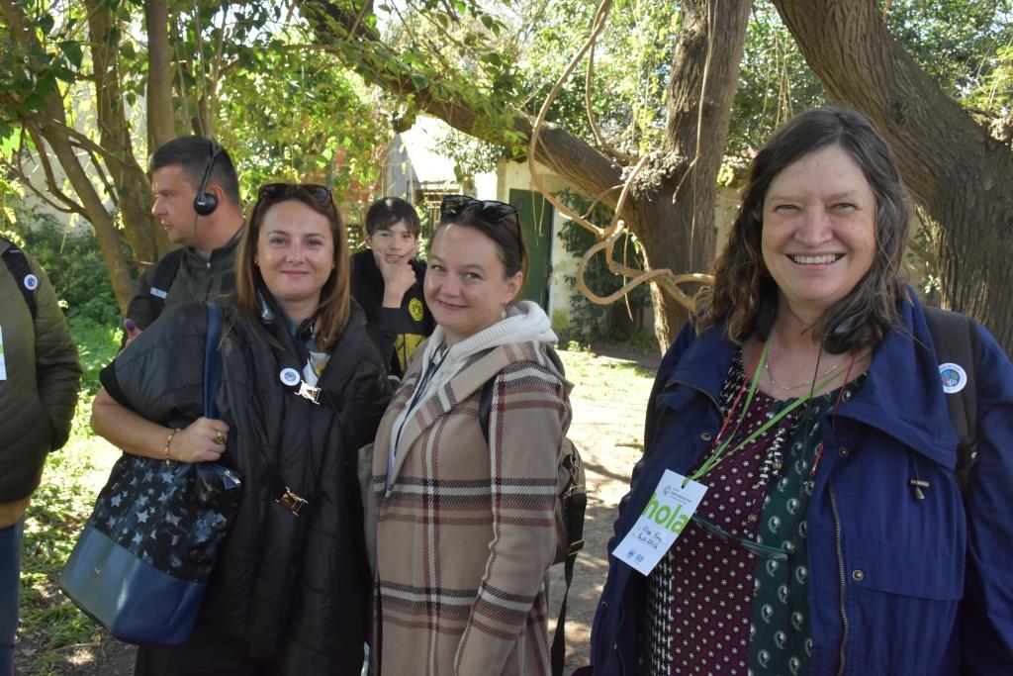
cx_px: 506
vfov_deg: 38.4
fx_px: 971
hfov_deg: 55.1
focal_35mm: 34
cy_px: 338
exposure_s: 1/320
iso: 1600
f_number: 9
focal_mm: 23
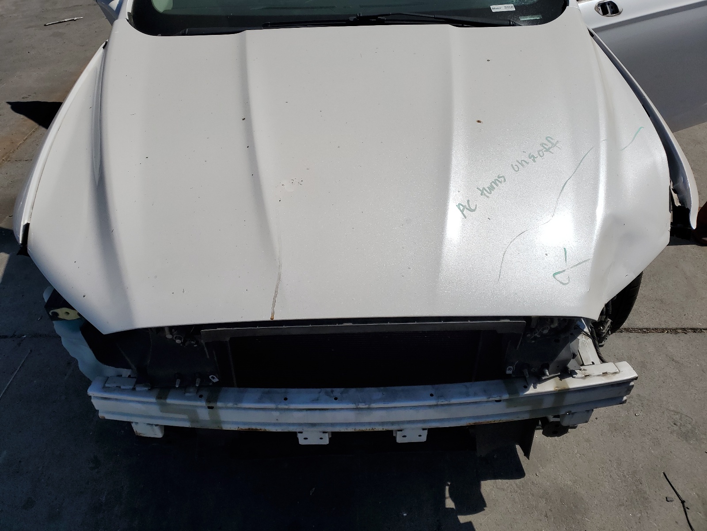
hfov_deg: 67.3
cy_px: 266
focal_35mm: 26
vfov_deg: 53.1
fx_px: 531
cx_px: 354
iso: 50
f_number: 1.5
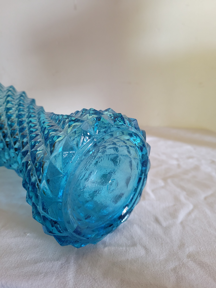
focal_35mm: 26
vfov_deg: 67.3
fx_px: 216
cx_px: 108
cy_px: 144
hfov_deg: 53.1
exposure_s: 1/50
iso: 800
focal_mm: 5.4
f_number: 1.8
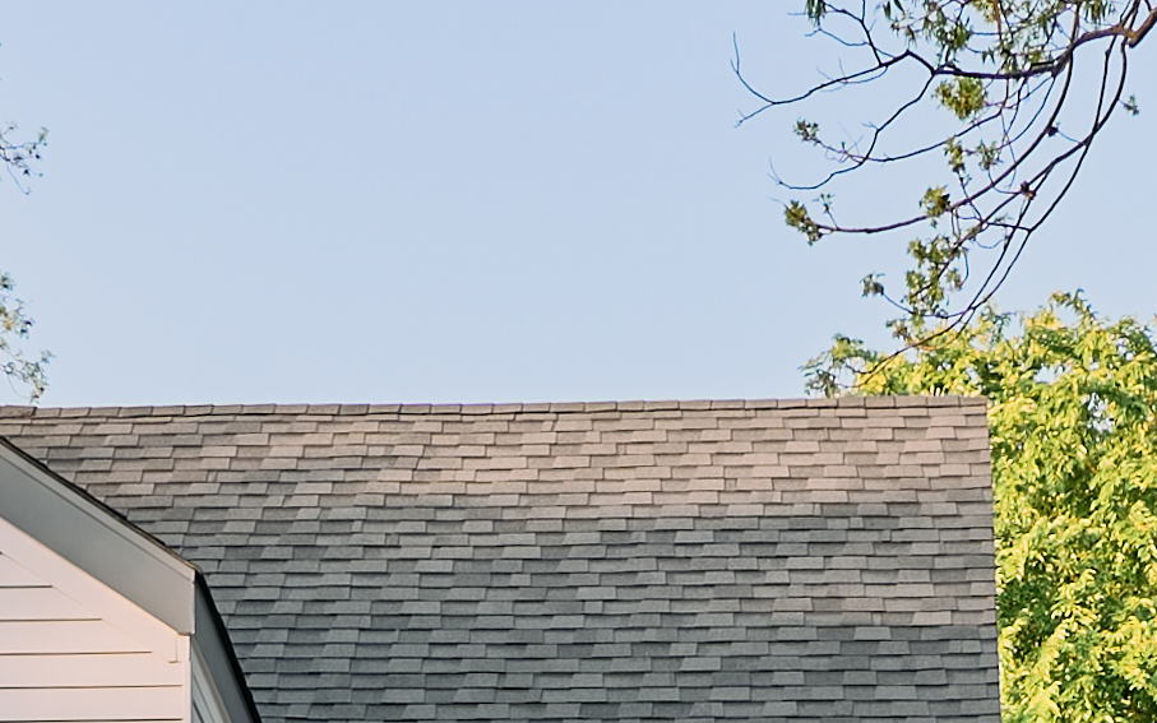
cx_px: 867
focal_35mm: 114
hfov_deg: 18.2
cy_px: 2362
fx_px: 3595
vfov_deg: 8.8
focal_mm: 17
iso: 100
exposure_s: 1/6
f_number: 8
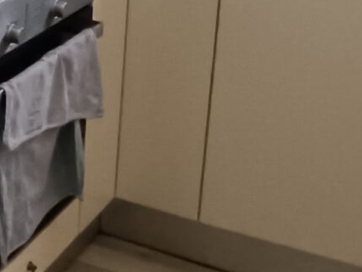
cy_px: -4
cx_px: -89
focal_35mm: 96
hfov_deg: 19.1
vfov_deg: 15.1
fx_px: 1004
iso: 600
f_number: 2.2
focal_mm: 1.66
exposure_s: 1/50
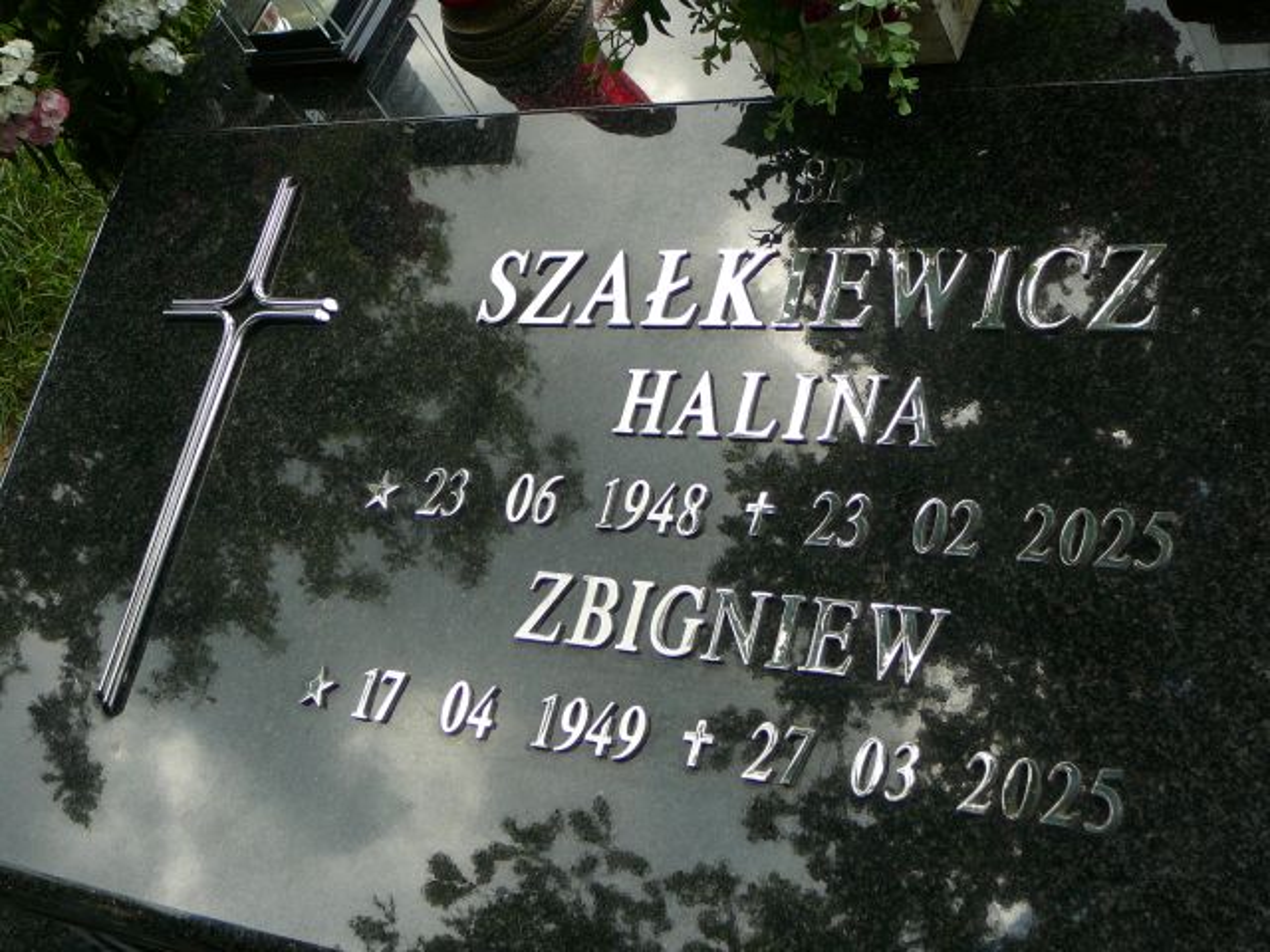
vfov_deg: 28.0
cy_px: 476
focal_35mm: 52
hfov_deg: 36.8
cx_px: 635
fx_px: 1908
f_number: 3.4
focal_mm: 7.8
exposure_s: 1/160
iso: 80
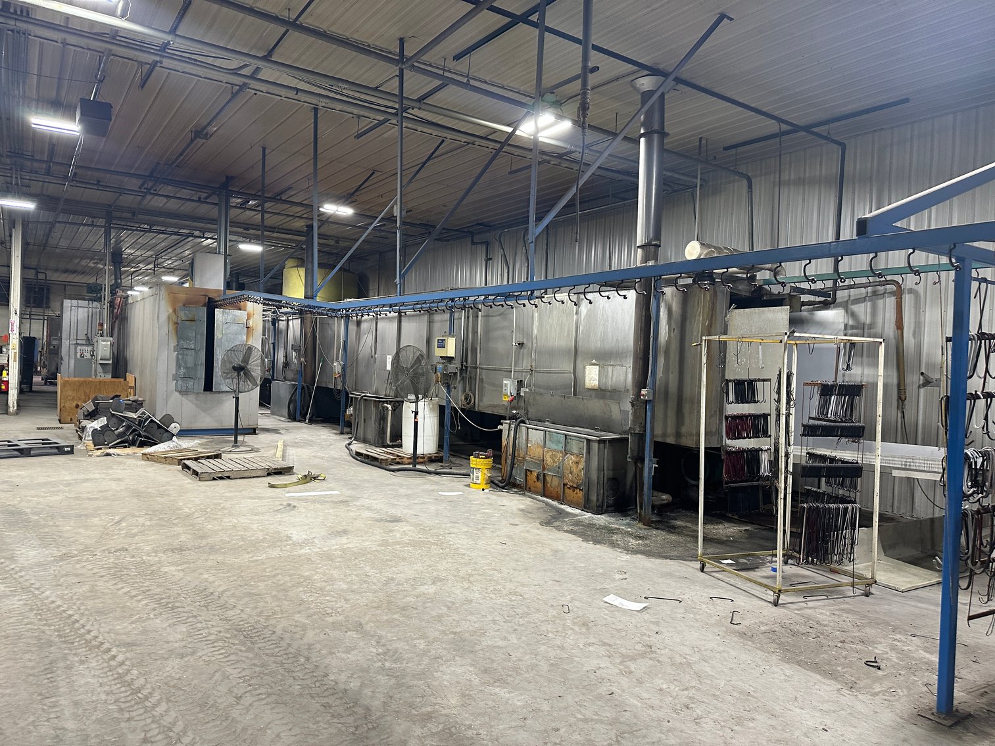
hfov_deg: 71.6
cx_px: 498
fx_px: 690
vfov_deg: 56.8
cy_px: 373
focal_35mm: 24
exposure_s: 1/61
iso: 250
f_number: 1.78
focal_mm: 6.86
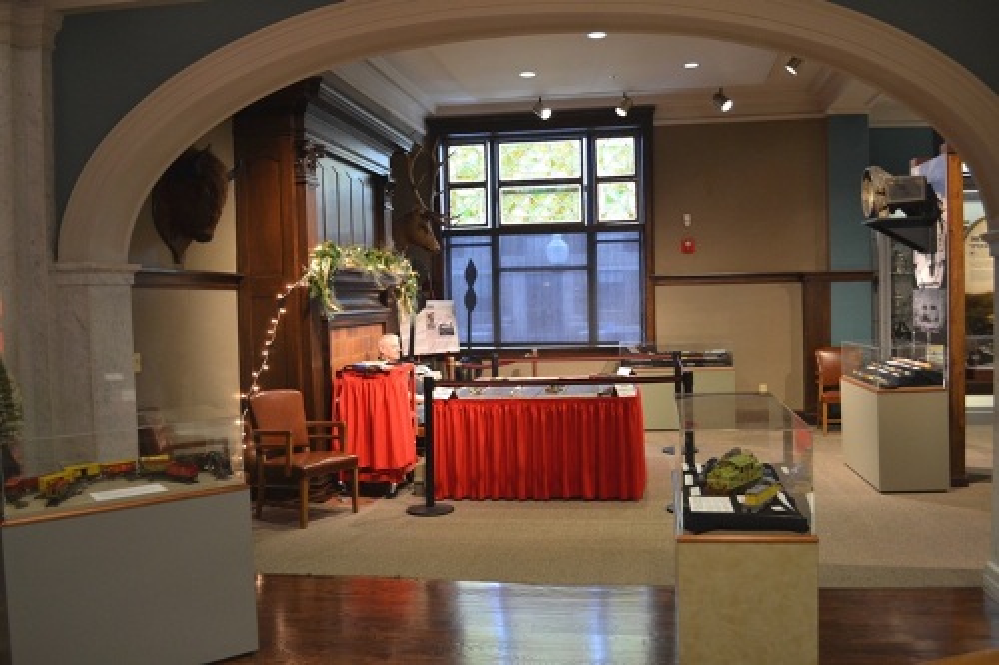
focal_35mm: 30
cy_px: 332
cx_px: 500
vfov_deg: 43.6
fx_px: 832
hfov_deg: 61.9
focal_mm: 20
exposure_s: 1/15
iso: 1000
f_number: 3.8
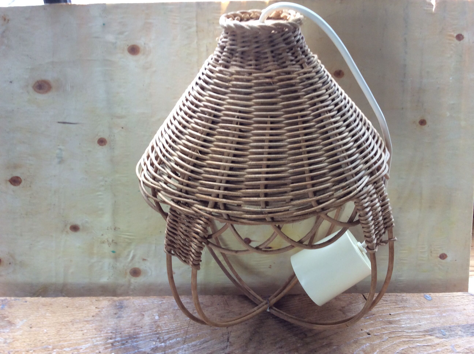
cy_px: 177
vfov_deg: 44.1
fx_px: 438
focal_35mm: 32
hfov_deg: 56.9
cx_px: 237
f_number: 2.4
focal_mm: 3.3
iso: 50
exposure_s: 1/25
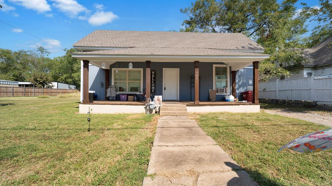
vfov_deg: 74.3
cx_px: 170
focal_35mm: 14
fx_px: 123
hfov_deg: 106.8
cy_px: 93
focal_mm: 13
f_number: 11
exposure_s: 1/80
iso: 125
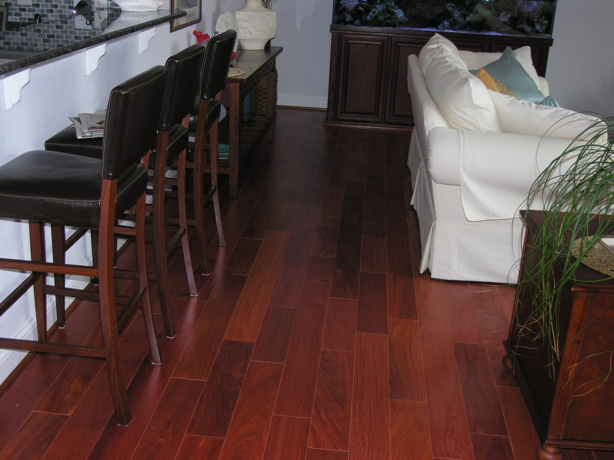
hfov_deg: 44.8
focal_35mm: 42
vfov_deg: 34.4
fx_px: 745
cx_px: 307
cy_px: 230
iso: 71
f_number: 3.3
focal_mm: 10.7
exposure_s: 1/60.1
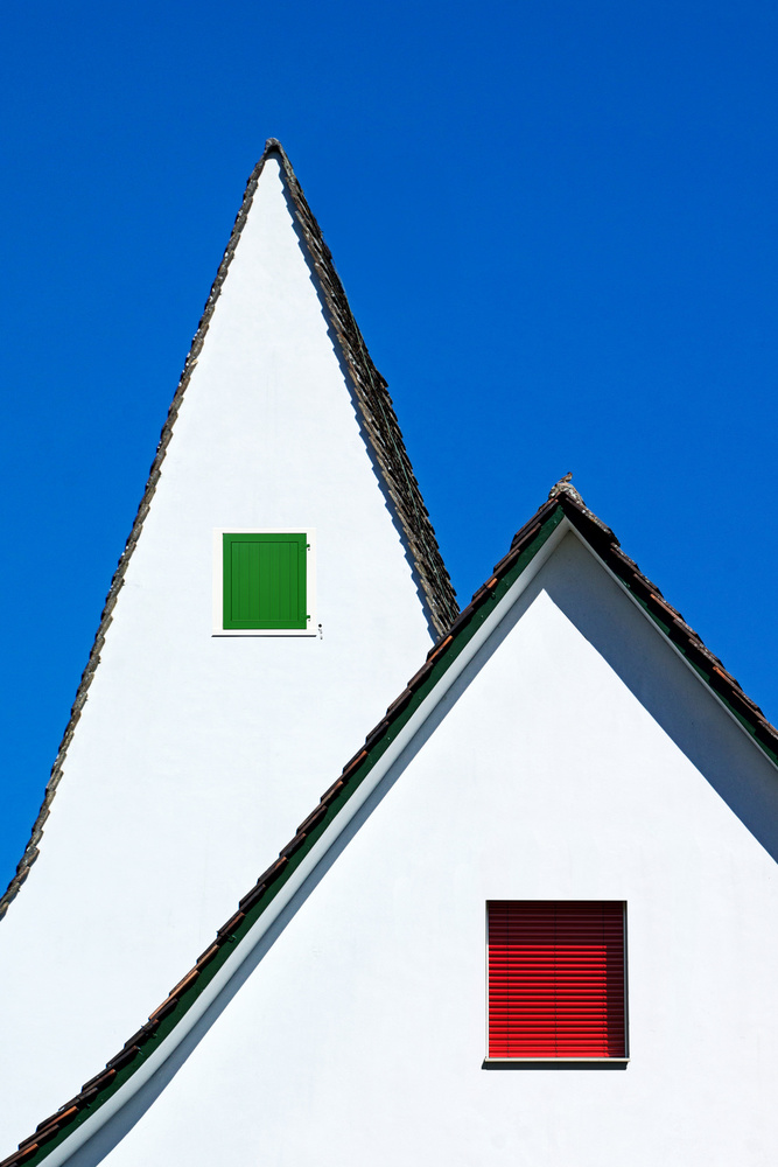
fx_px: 4860
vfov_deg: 13.7
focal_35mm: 150
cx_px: 389
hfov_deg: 9.2
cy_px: 584
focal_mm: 100
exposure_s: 1/250
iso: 200
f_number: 11
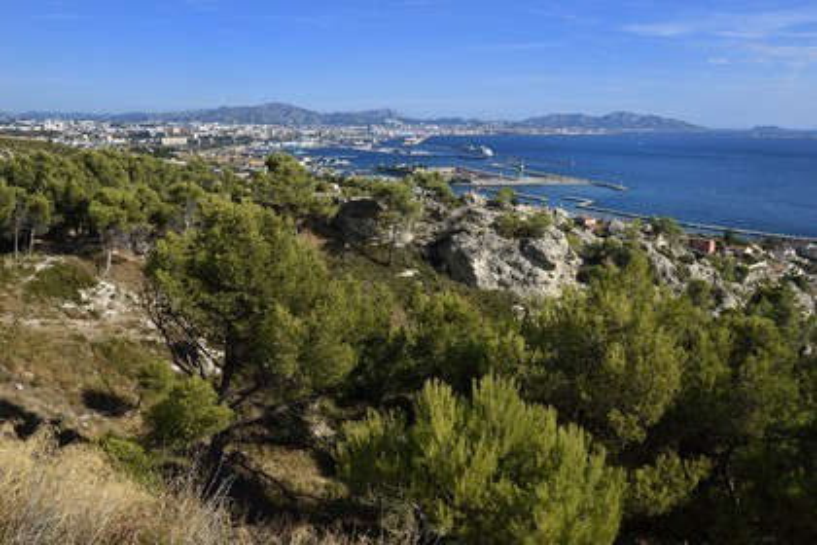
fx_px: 703
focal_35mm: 31
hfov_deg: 60.3
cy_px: 272
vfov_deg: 42.3
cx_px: 408
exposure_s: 1/400
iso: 200
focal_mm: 31
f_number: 11
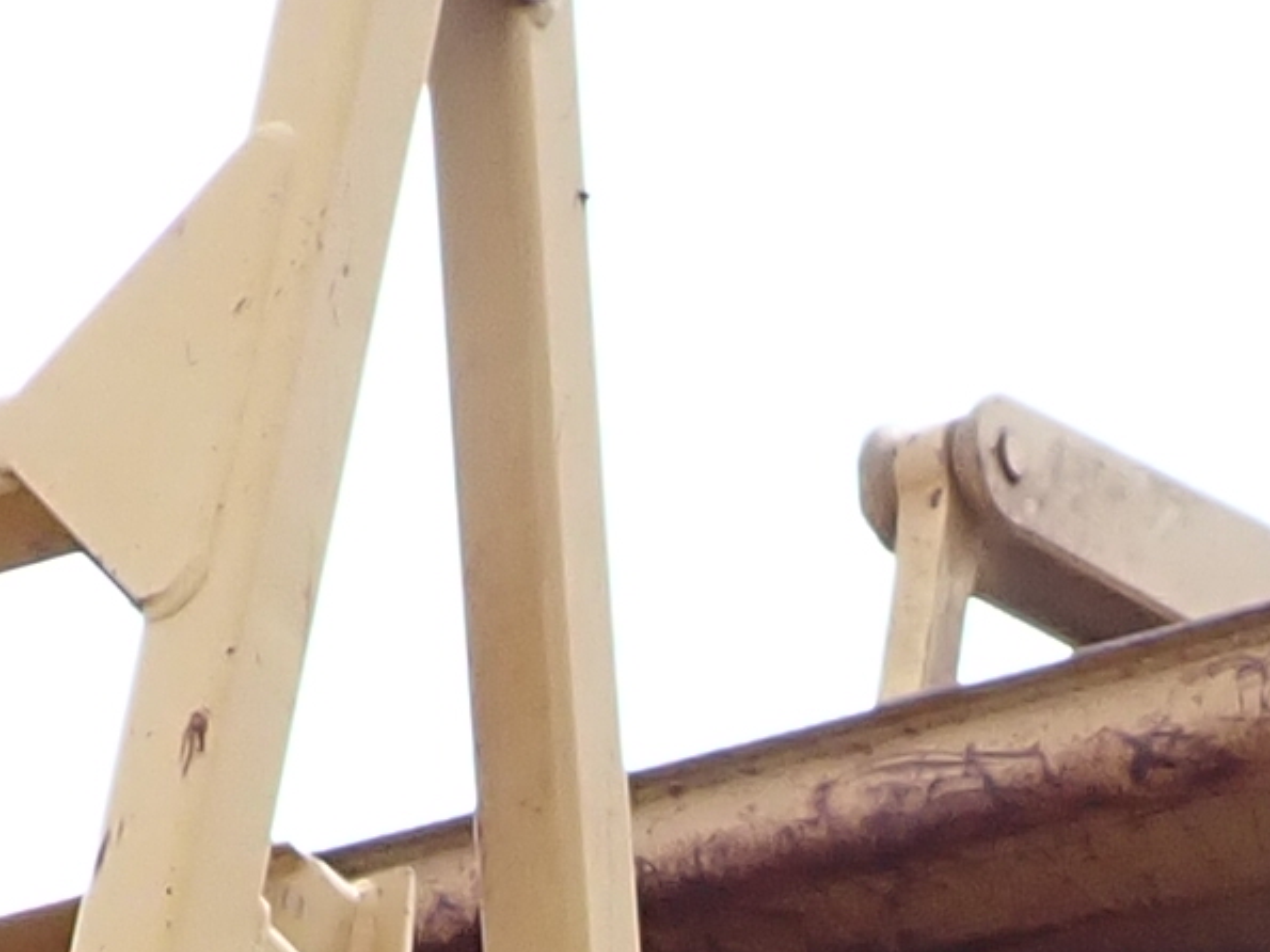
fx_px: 6162
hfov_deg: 11.8
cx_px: 674
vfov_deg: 7.5
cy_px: 3040
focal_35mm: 168
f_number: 2.8
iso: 100
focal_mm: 4.5
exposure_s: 1/640
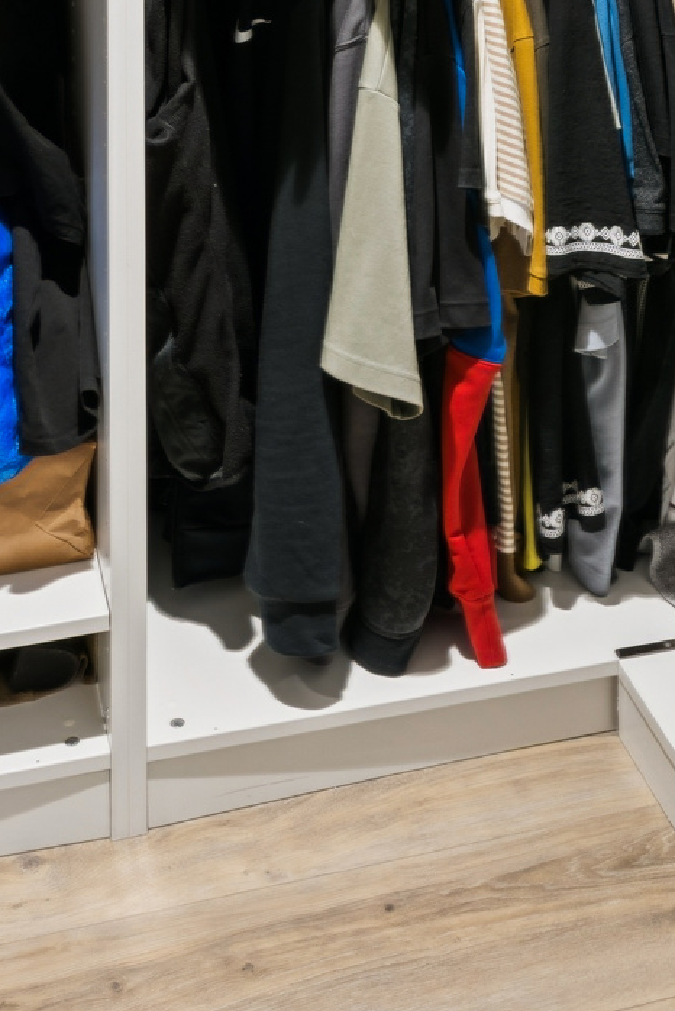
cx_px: 409
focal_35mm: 66
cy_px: -339
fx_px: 1854
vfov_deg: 25.7
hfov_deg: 20.6
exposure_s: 1.6
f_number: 10
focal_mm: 18
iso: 100
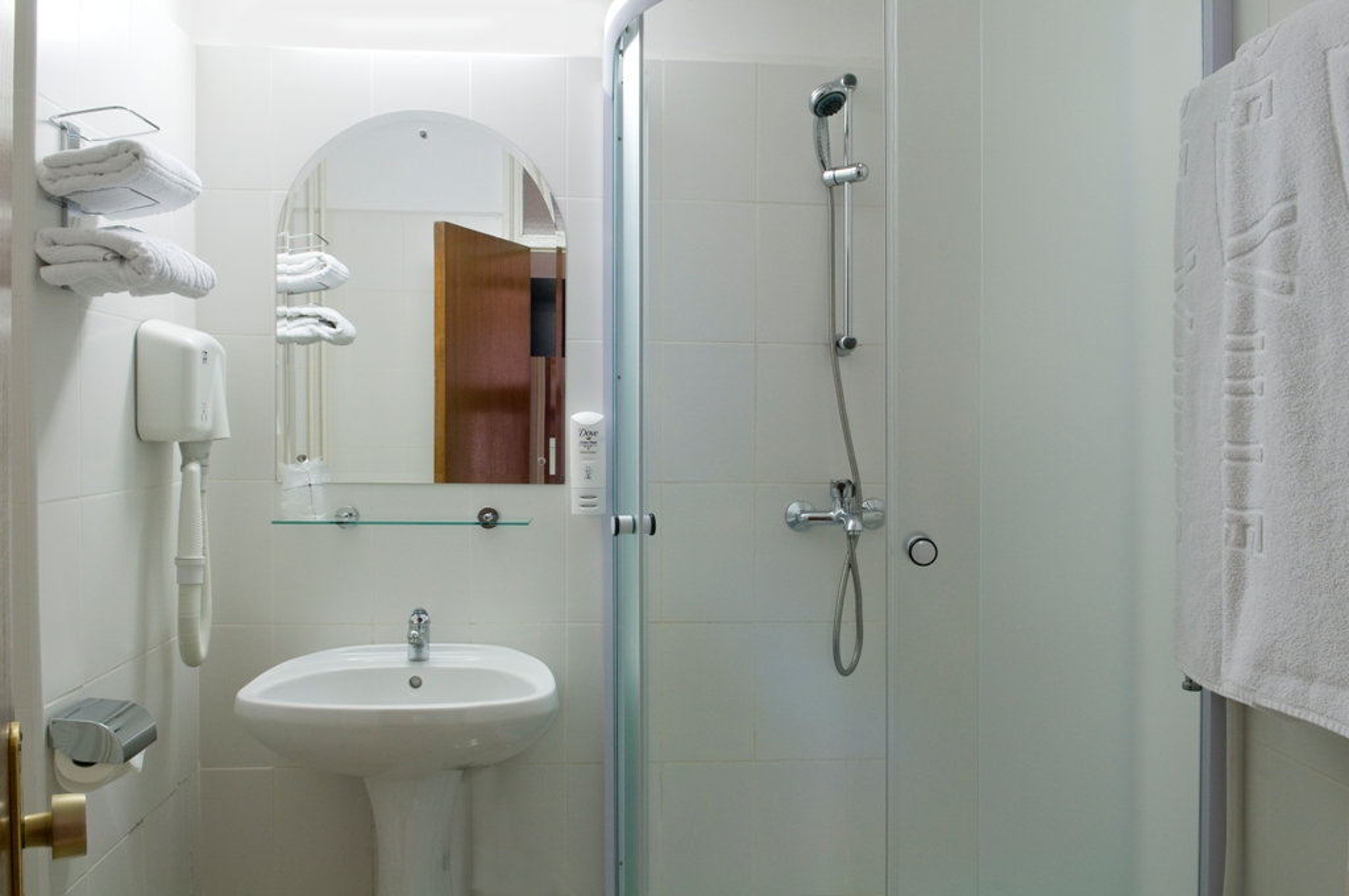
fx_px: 1067
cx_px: 674
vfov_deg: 45.6
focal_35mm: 28
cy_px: 448
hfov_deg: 64.6
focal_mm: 19
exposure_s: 1/1.67
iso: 200
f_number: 13
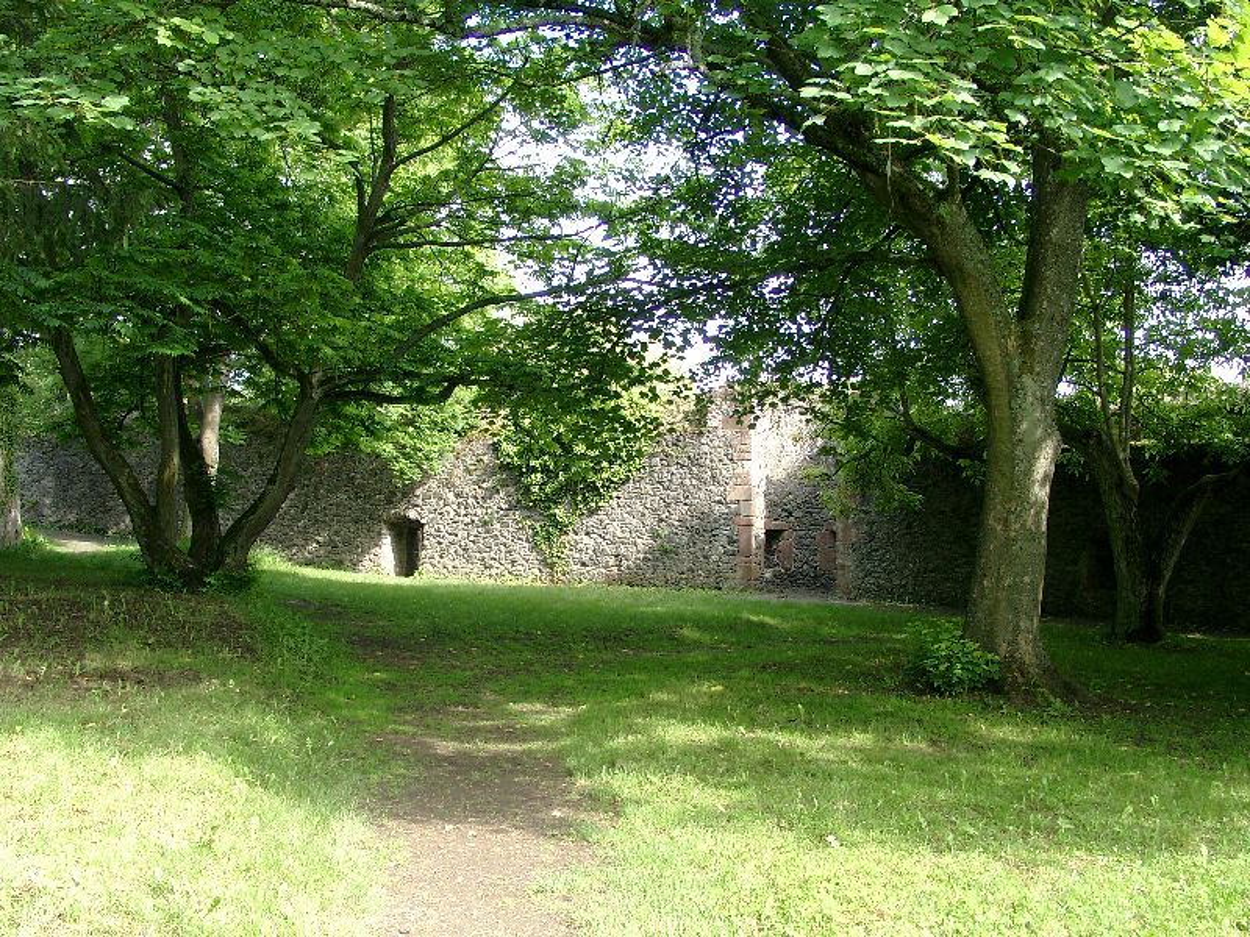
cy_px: 468
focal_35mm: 34
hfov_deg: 54.0
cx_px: 625
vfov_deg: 41.8
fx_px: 1228
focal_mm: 7.13
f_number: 2.8
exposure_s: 1/121
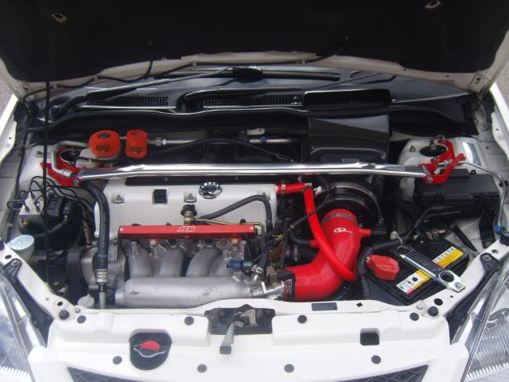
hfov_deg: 52.6
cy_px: 191
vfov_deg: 40.7
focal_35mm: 35
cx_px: 254
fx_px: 515
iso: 80
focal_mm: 7.4
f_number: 2.8
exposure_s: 1/500
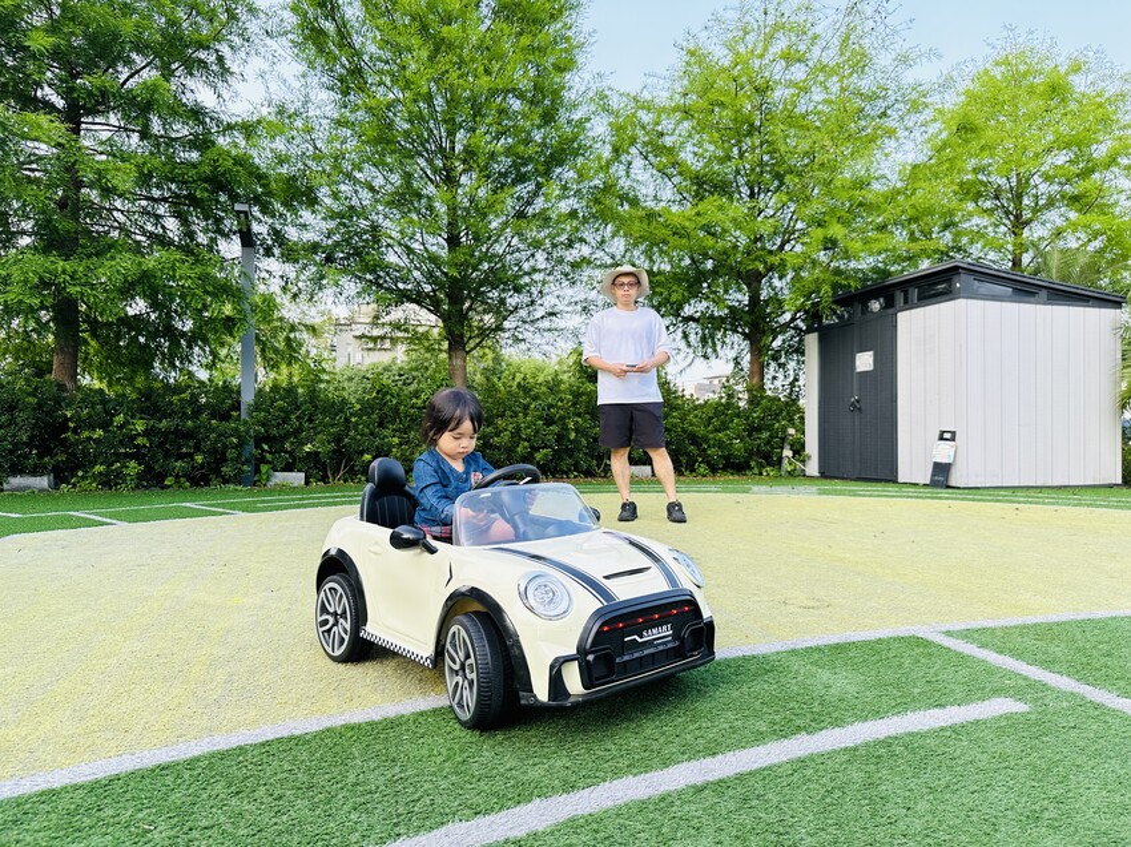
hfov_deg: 71.6
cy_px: 424
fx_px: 784
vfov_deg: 56.8
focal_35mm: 24
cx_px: 566
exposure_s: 1/460
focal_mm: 6.86
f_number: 1.78
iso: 80
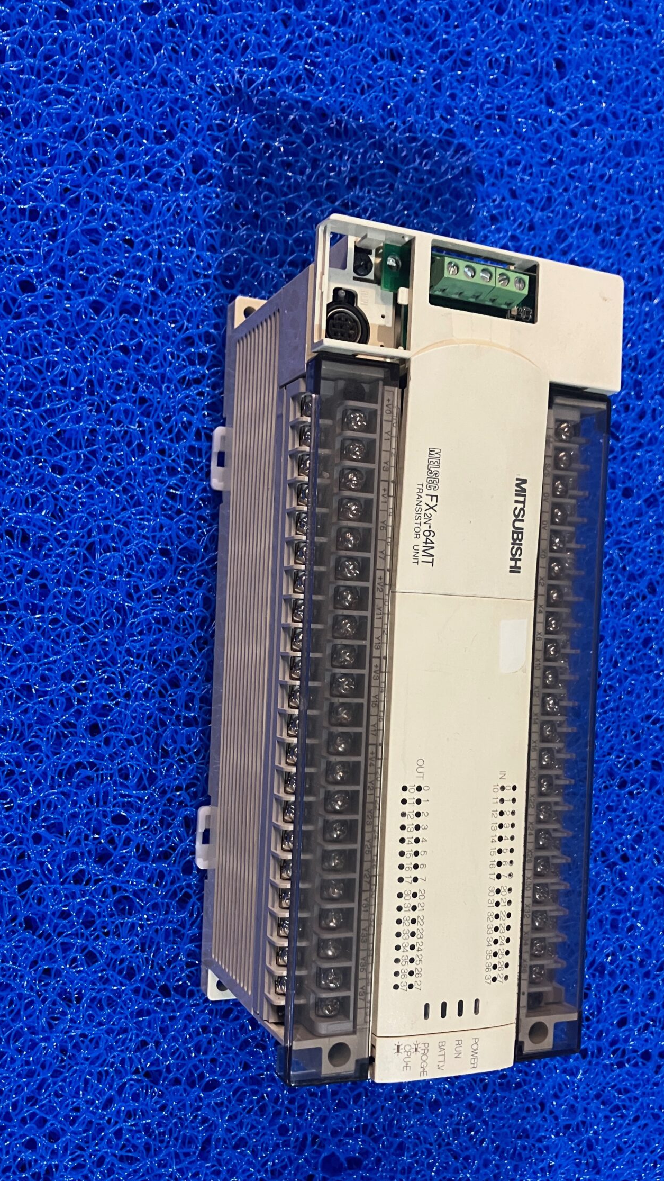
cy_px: 677
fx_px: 1095
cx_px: 357
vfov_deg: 56.4
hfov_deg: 33.7
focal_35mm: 35
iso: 250
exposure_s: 1/50
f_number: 1.8
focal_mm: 3.99
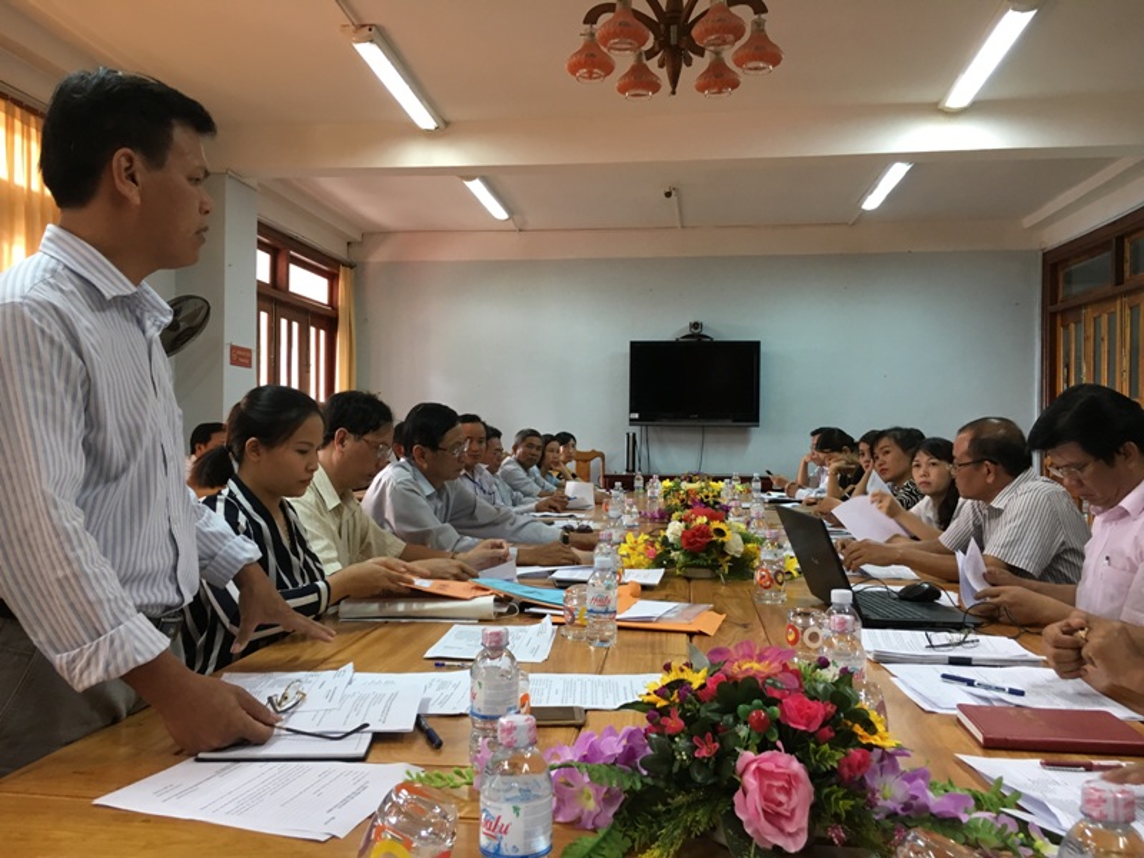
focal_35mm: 29
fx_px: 958
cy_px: 429
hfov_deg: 61.7
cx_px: 572
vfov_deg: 48.2
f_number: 2.2
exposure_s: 1/33
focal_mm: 4.15
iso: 100
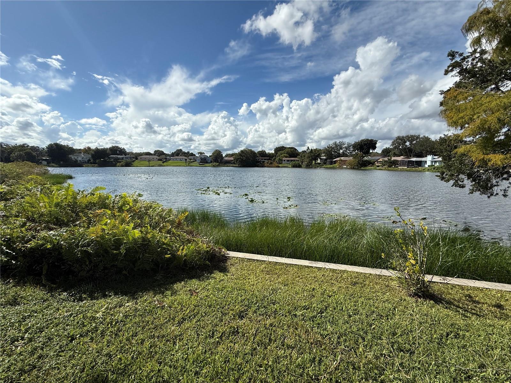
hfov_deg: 102.1
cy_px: 192
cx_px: 256
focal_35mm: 14
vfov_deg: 85.7
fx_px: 207
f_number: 2.2
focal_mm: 2.22
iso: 50
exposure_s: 1/3289
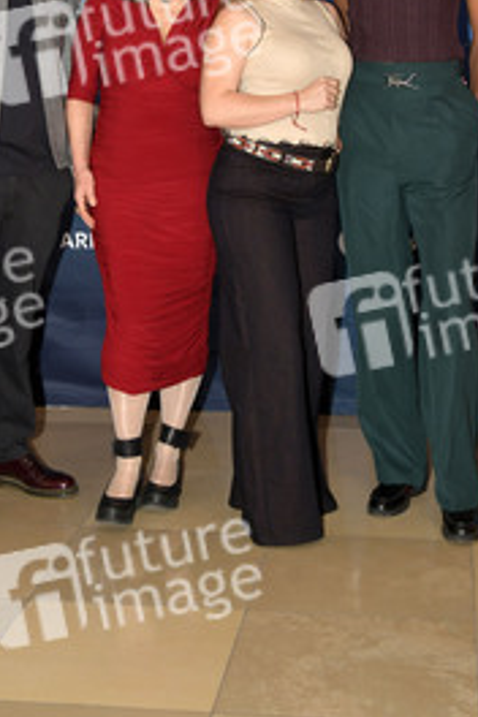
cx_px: 201
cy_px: 177
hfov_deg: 25.5
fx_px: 1056
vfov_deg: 36.6
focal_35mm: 53
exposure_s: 1/200
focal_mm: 35
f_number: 5.6
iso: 640
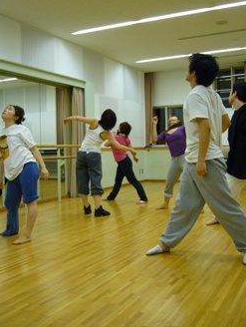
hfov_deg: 36.9
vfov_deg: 47.8
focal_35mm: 39
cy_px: 157
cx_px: 119
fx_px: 369
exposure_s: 1/20
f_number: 2.8
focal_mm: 5.8
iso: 100
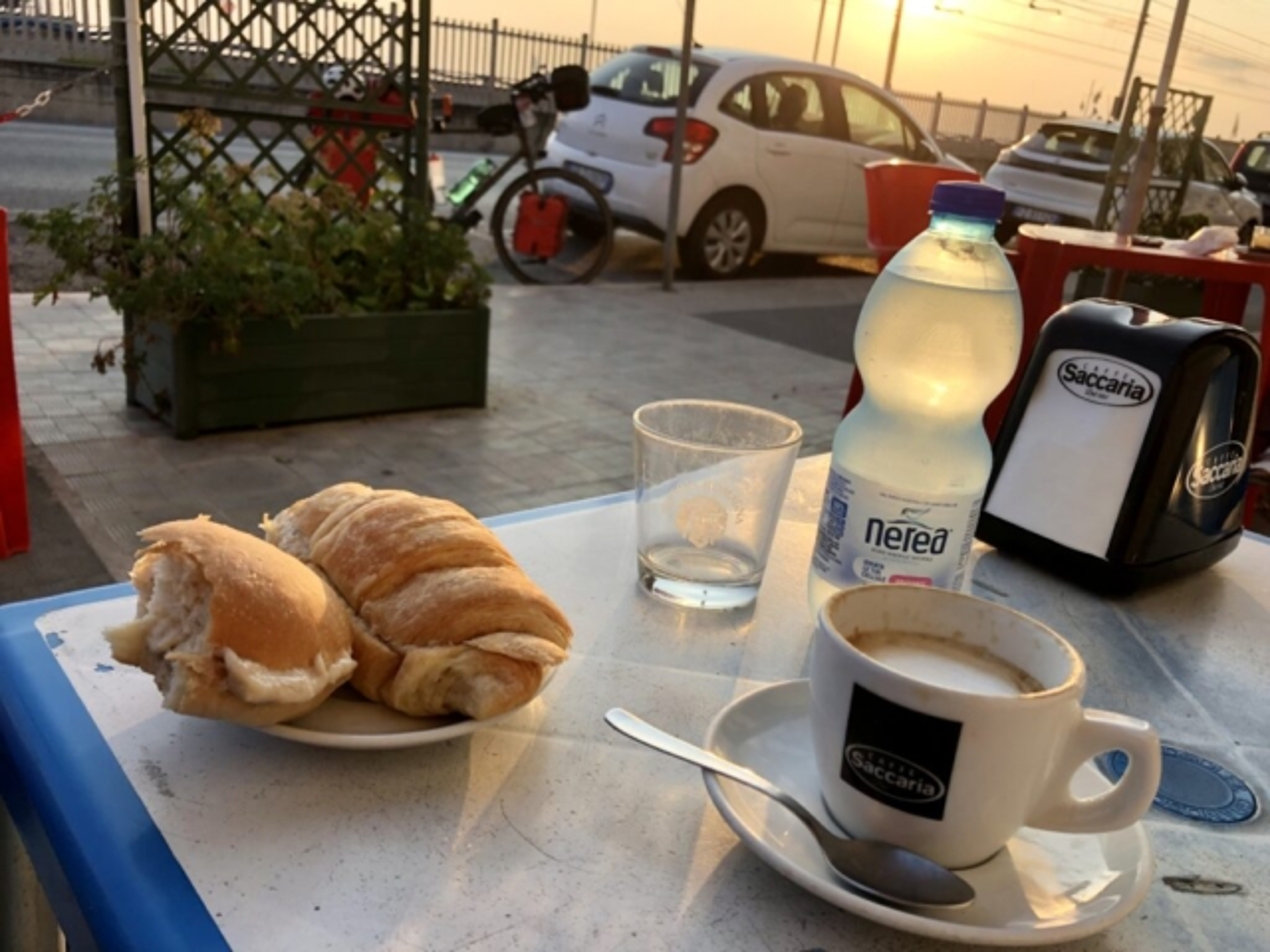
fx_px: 1027
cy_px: 476
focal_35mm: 28
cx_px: 635
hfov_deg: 63.4
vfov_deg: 49.7
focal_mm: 3.99
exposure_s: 1/510
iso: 20
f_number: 1.8
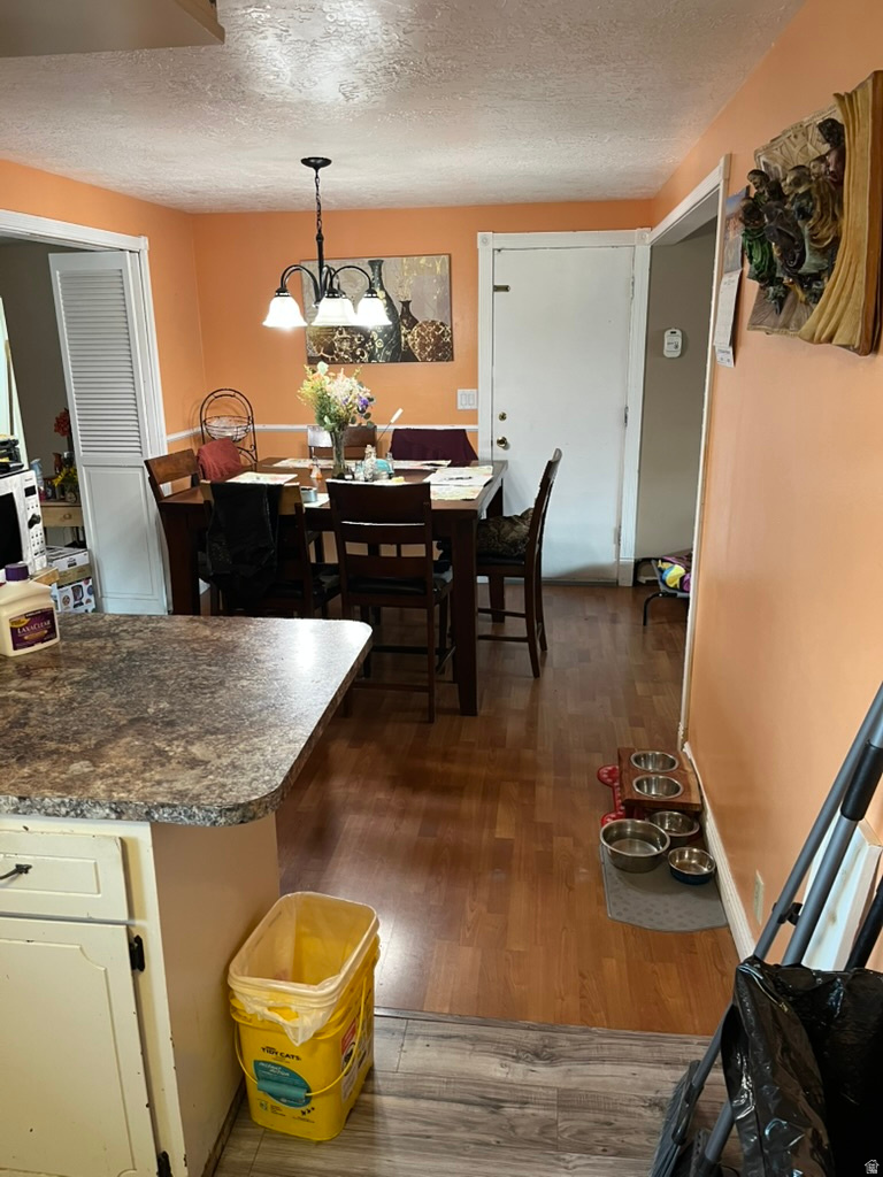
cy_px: 588
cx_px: 442
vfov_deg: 67.3
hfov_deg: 53.1
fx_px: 884
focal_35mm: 26
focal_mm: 5.1
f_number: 1.6
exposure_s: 1/60
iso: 160
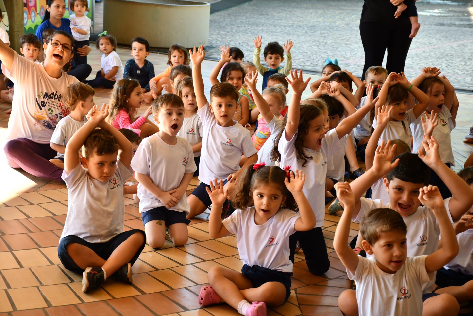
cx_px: 236
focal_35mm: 75
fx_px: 985
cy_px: 158
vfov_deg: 18.2
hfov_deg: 27.0
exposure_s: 1/250
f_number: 4.8
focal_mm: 50
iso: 640
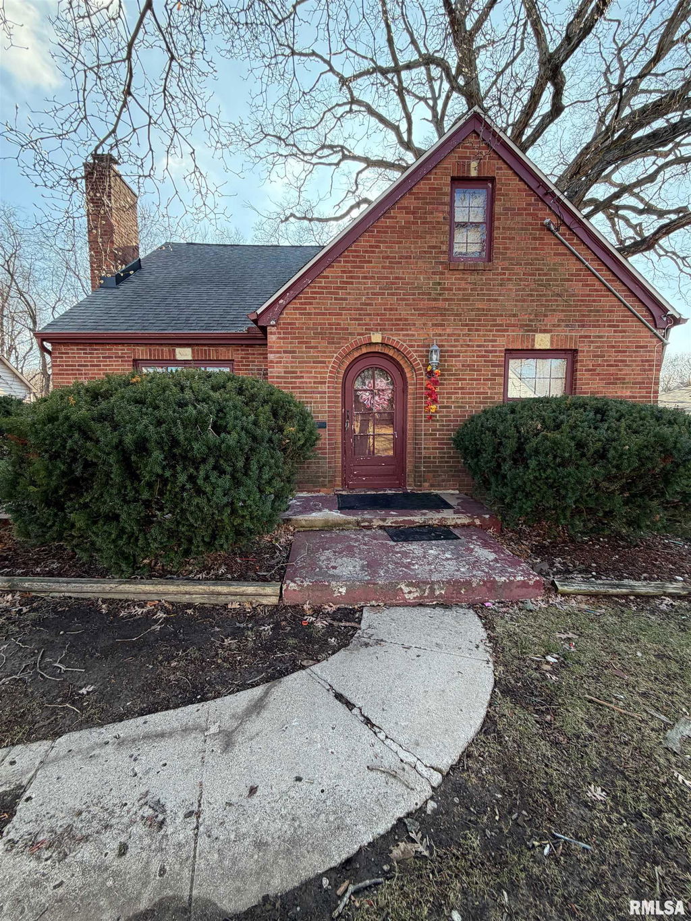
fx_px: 373
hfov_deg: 85.7
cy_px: 460
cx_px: 346
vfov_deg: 102.1
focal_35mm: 14
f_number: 2.2
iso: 50
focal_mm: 2.22
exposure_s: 1/164
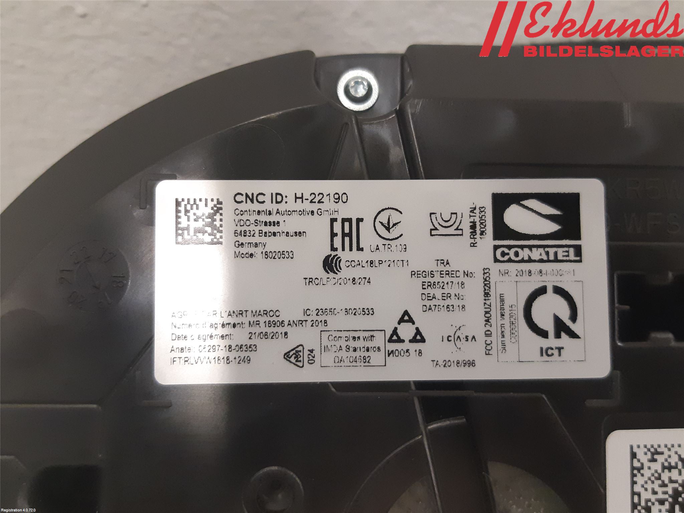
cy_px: 256
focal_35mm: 26
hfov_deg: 67.3
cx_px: 342
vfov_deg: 53.1
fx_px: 514
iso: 250
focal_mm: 3.93
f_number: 1.7
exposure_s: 1/33
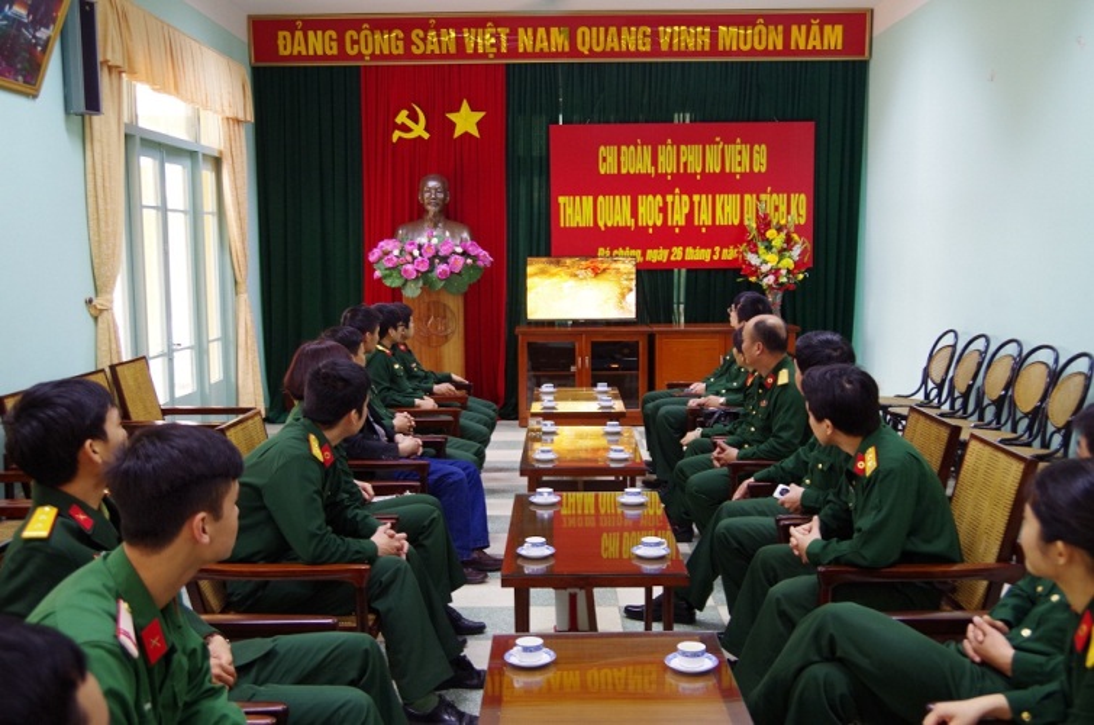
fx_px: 1092
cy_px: 362
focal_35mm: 36
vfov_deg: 36.7
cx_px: 547
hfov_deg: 53.2
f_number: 4
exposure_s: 1/13
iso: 800
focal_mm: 24
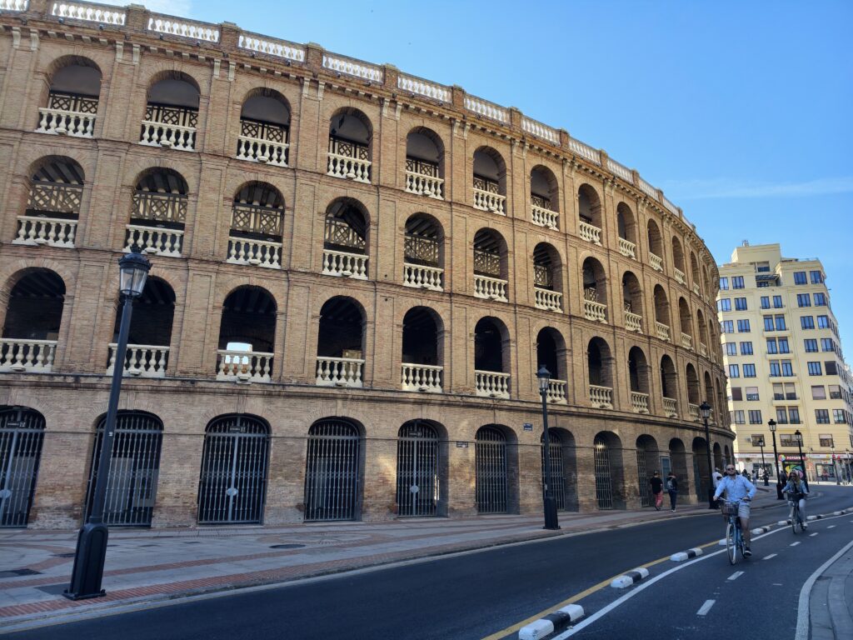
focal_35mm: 24
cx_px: 426
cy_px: 320
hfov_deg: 71.6
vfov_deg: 56.8
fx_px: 591
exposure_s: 1/1138
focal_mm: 7
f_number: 1.57
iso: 72
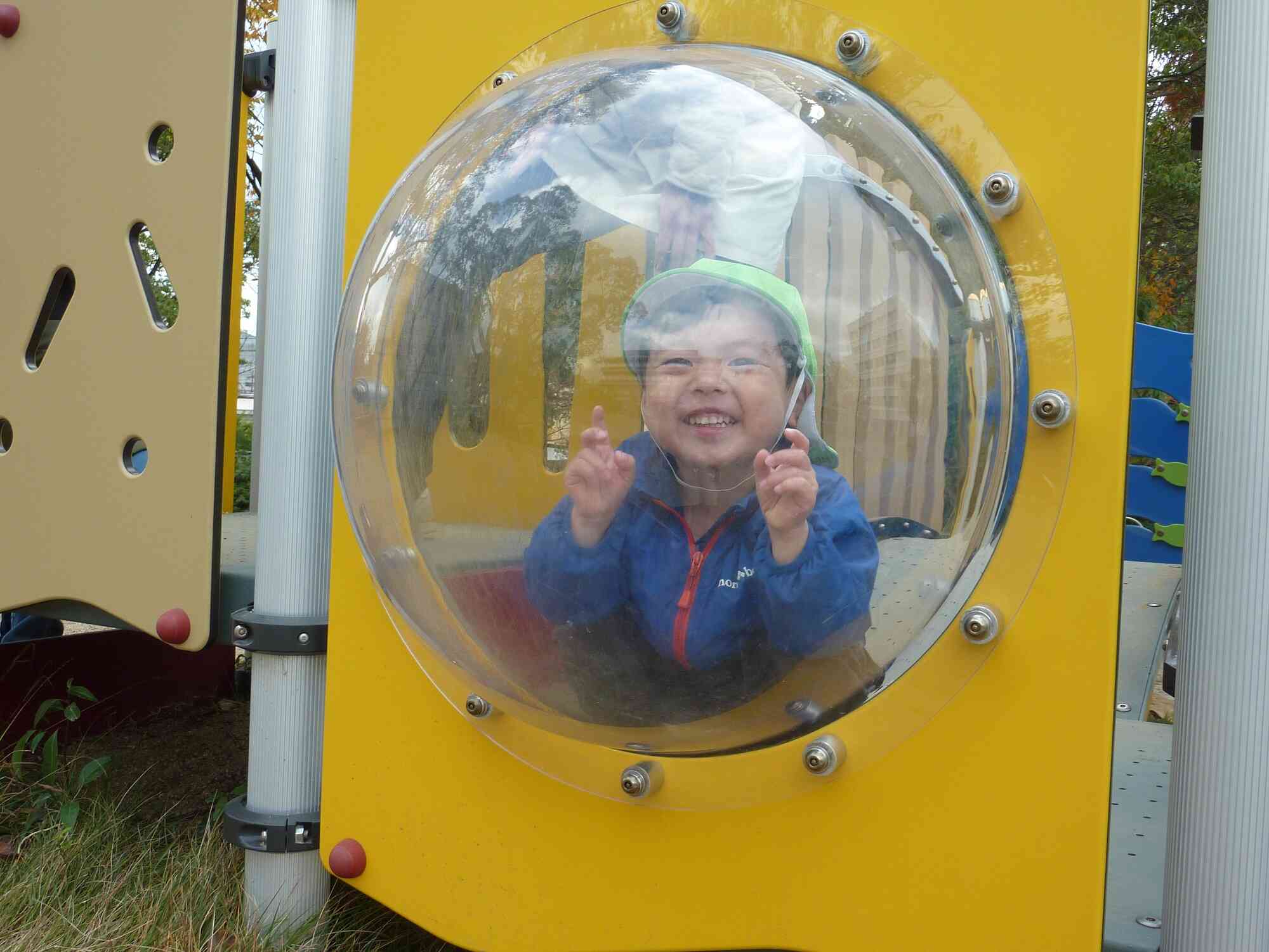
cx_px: 634
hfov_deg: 56.8
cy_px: 476
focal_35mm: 32
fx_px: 1173
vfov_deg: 44.2
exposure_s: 1/125
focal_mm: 5.3
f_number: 4
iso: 80
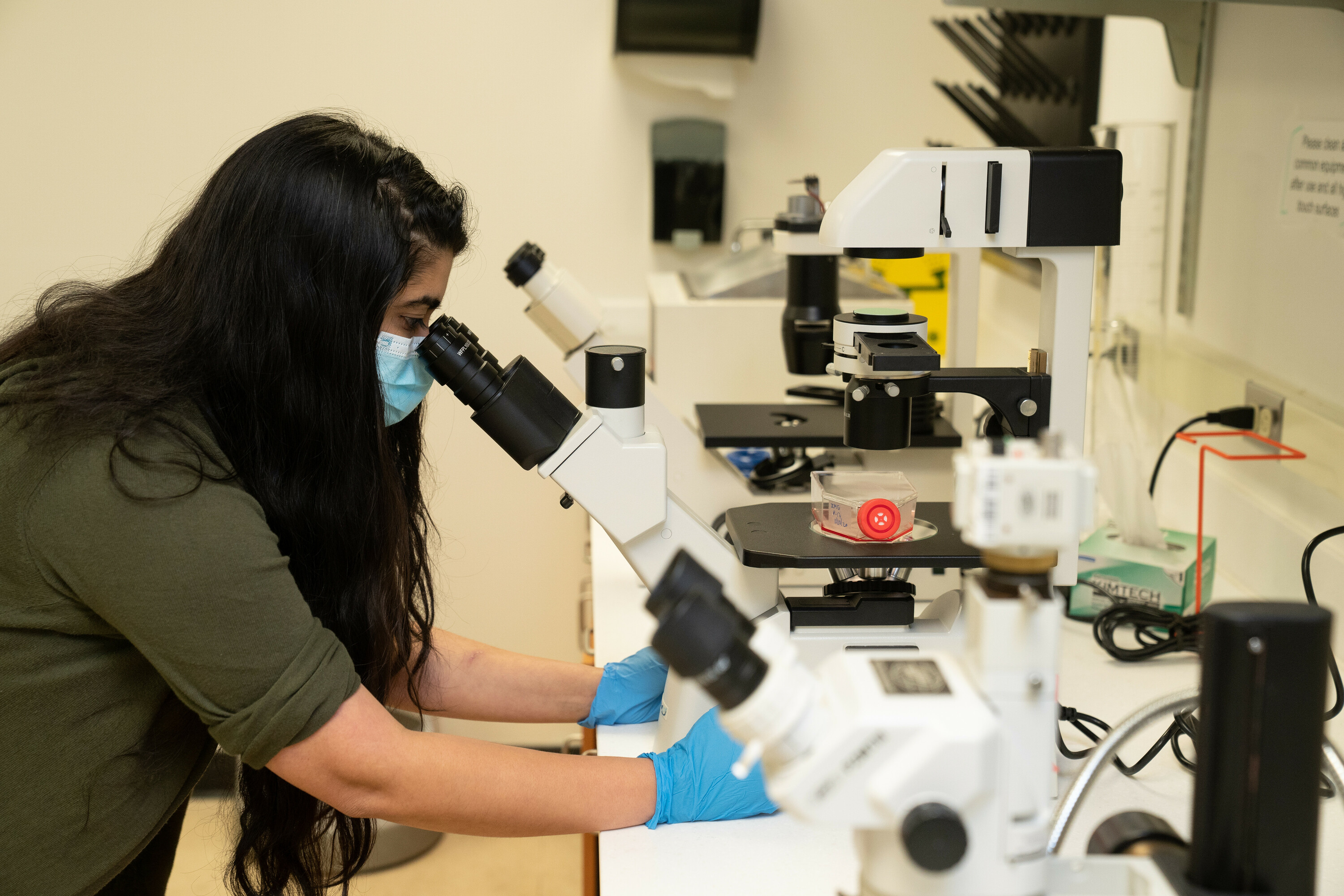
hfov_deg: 36.9
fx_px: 2016
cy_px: 448
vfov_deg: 25.1
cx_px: 672
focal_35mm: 54
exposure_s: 1/200
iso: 1600
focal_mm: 54
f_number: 4
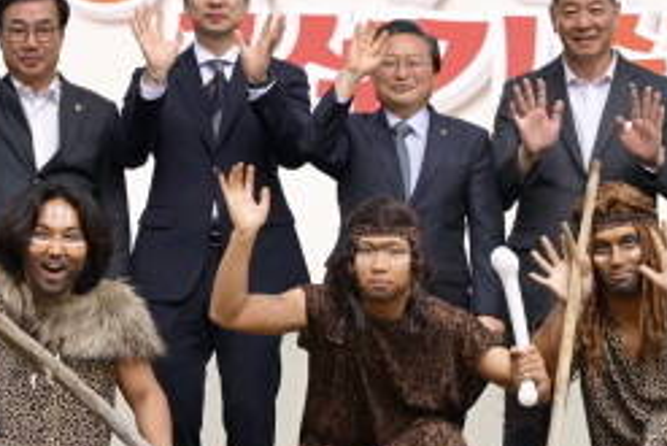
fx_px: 2836
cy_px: 199
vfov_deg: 9.0
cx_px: 439
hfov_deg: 13.4
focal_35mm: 153
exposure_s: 1/320
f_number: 4
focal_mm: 59
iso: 320
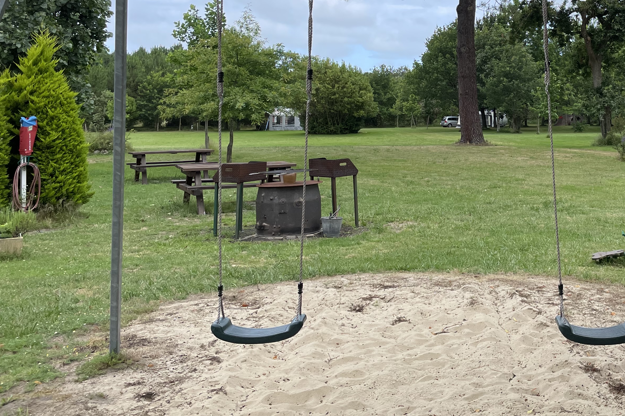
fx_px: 799
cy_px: 82
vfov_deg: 28.6
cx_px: 504
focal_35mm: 46
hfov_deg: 40.9
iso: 32
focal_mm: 4.2
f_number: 1.6
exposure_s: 1/1304
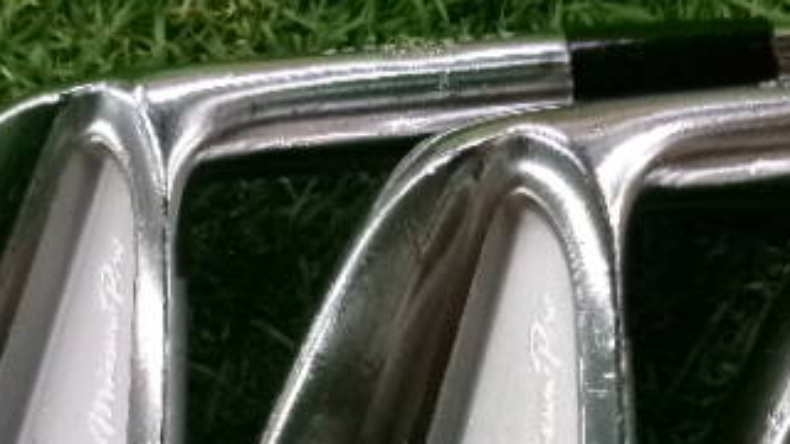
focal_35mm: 61
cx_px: 407
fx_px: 1278
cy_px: 570
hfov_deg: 34.4
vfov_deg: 18.4
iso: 800
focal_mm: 5.1
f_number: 3.9
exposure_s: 1/90
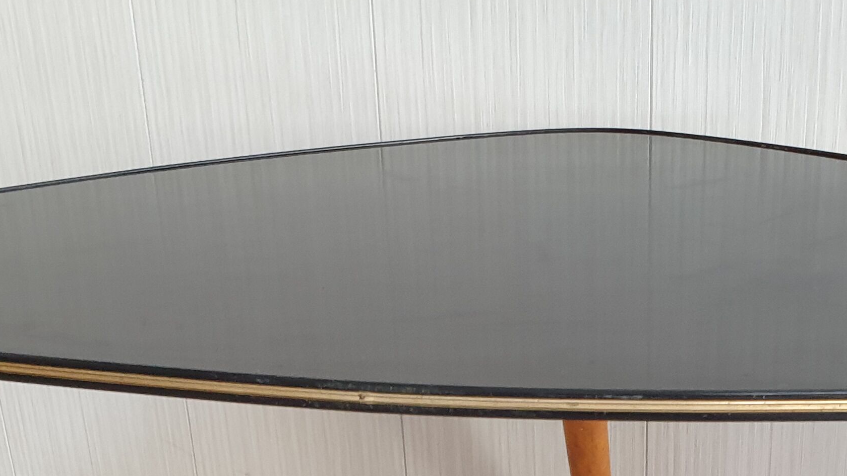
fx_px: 1527
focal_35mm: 68
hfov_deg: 30.8
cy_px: 650
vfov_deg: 16.6
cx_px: 543
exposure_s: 1/50
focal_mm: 4.3
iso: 250
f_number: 2.4
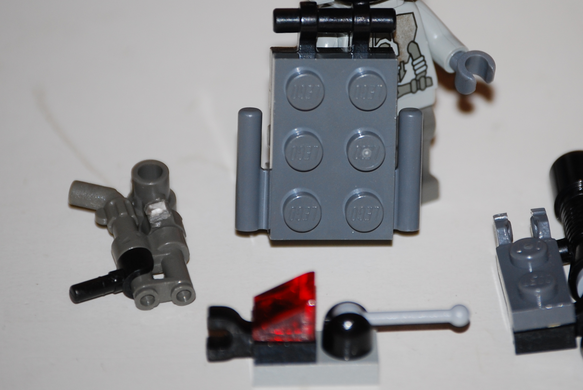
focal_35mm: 323
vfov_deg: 4.3
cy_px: 117
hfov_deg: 6.4
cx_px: 372
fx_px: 5236
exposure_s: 1/60
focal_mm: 120
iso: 200
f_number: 5
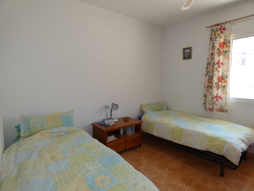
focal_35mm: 20
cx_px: 127
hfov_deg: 81.7
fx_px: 147
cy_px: 96
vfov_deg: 66.0
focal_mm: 3.6
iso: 100
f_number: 2.8
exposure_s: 1/60
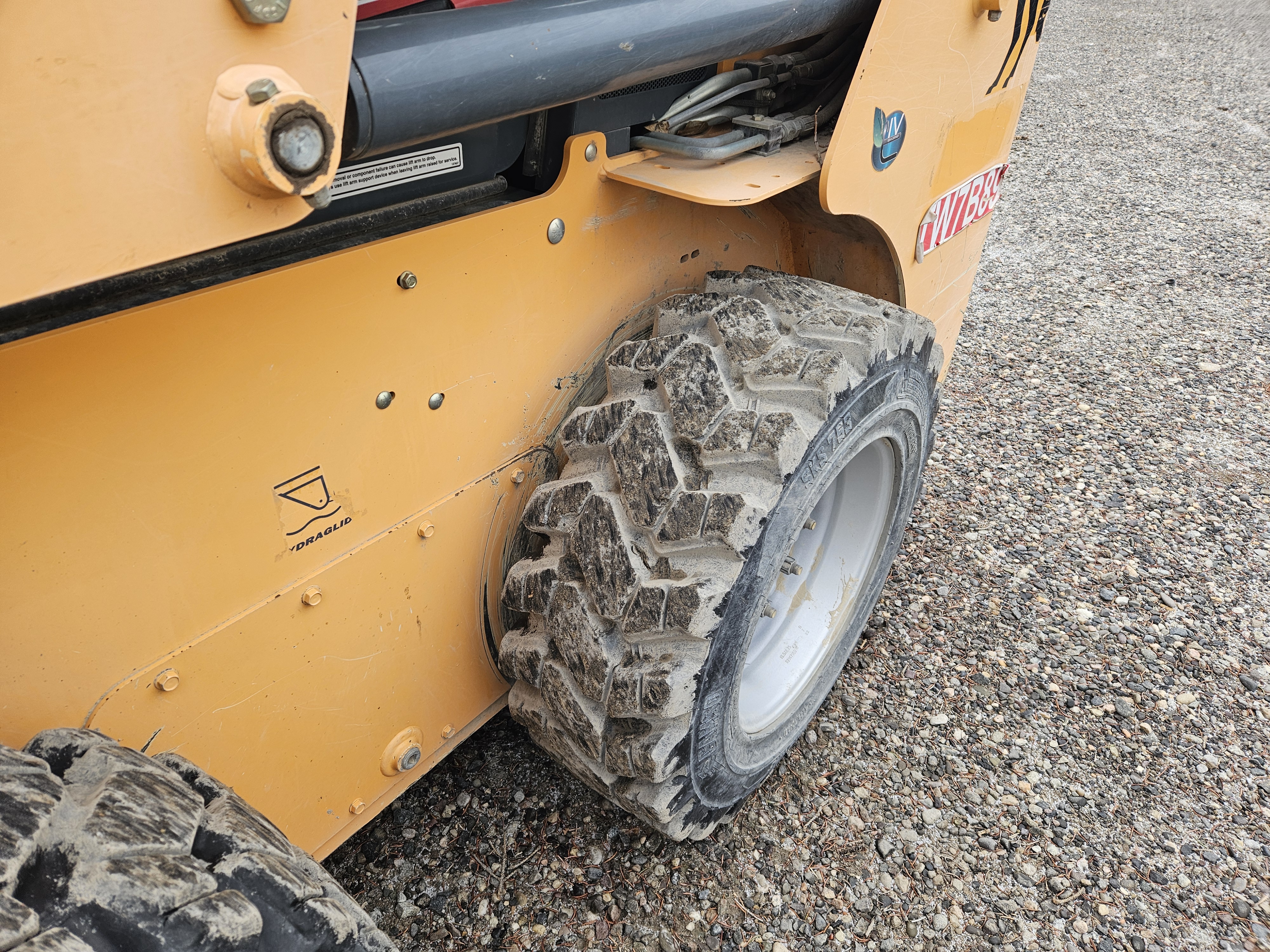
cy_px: 476
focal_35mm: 23
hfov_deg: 73.9
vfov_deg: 58.9
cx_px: 635
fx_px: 844
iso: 40
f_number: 1.8
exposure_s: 1/180
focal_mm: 5.4
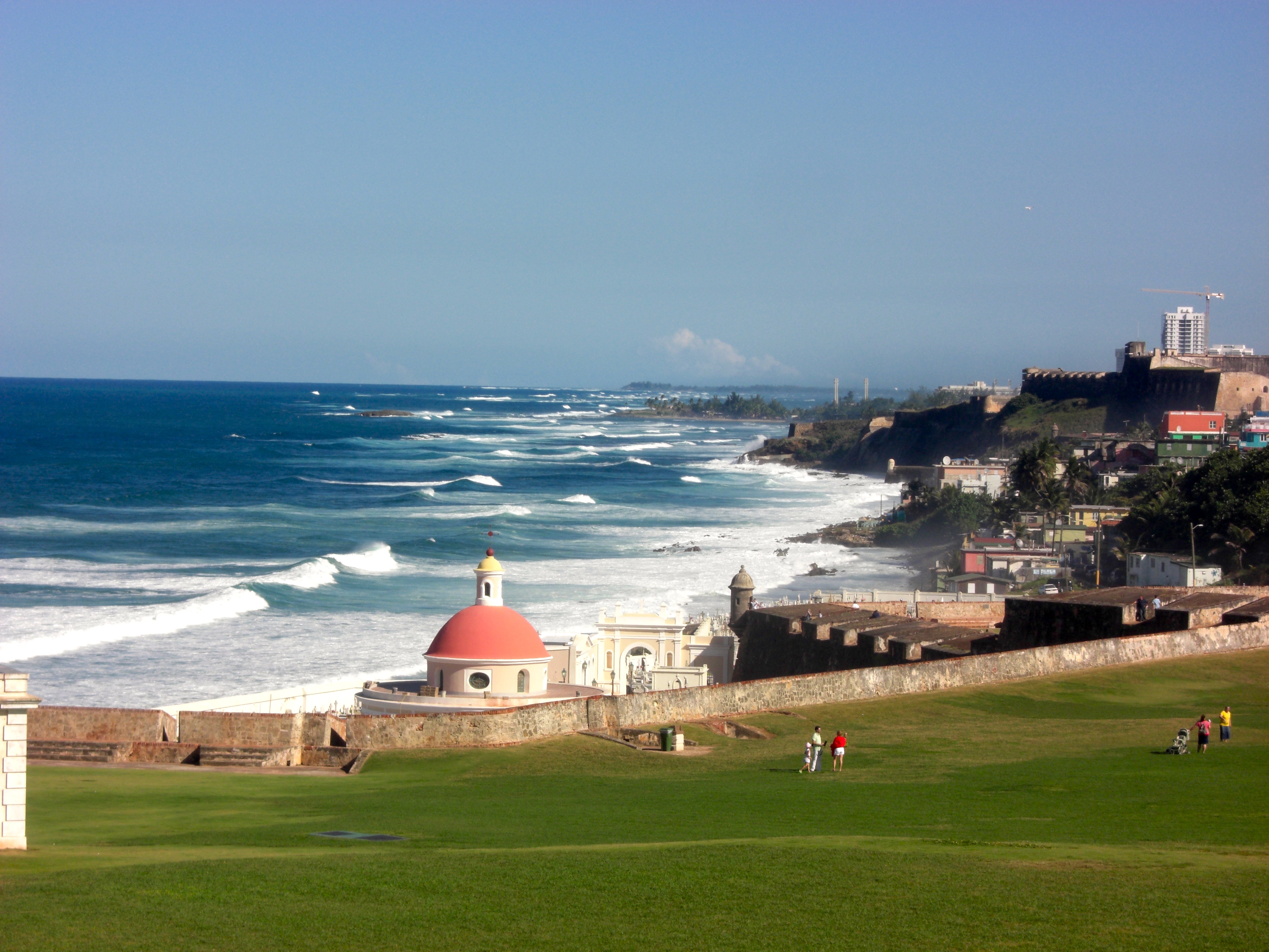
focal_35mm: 114
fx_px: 4179
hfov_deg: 17.3
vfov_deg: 13.0
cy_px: 476
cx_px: 634
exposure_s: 1/320
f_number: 7.4
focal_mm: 23.7
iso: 80
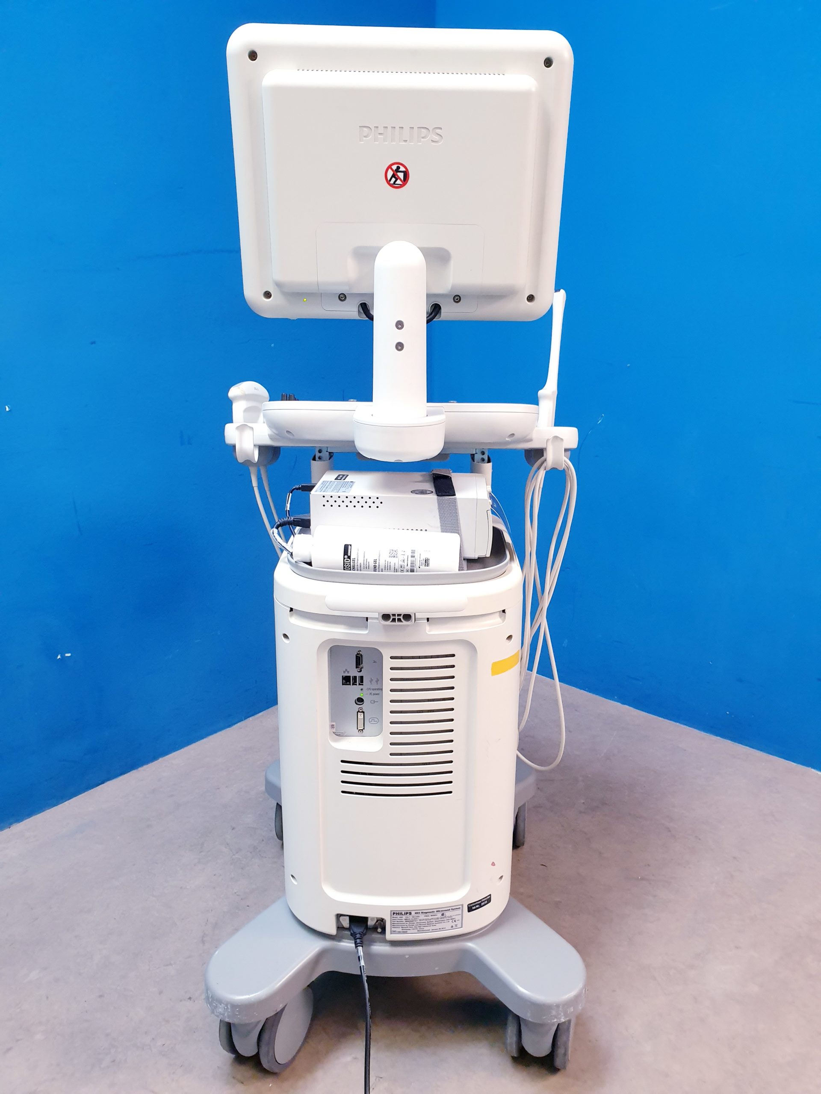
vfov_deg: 67.3
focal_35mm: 26
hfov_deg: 53.1
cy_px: 547
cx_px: 410
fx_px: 822
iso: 320
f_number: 2.4
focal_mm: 4.3
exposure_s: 1/50
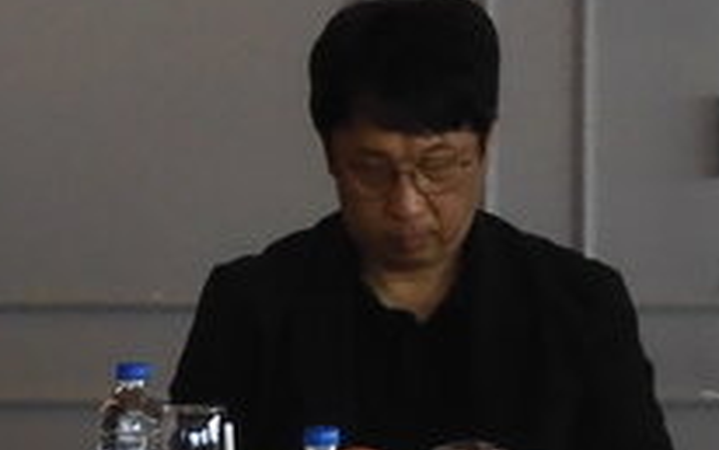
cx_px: 1798
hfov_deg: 3.7
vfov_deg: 2.4
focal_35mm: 554
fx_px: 10862
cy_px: -366
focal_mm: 13.7
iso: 160
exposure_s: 1/30
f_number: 4.5
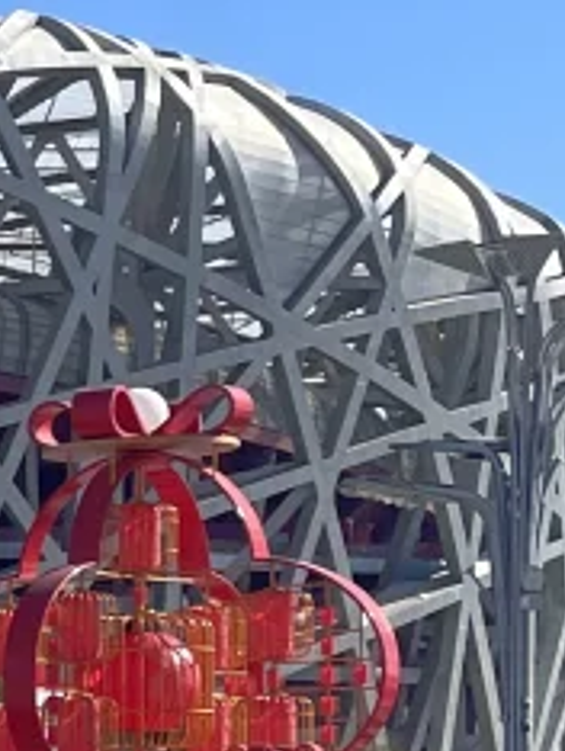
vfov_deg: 11.9
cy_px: 1049
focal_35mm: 160
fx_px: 3476
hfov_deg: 8.2
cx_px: -982
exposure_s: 1/3205
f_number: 1.6
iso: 32
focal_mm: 4.2
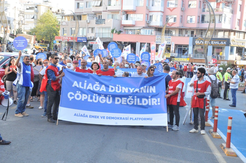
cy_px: 82
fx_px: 491
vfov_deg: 18.9
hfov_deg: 28.1
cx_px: 123
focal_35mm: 72
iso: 1600
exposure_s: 1/160
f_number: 13
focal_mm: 48
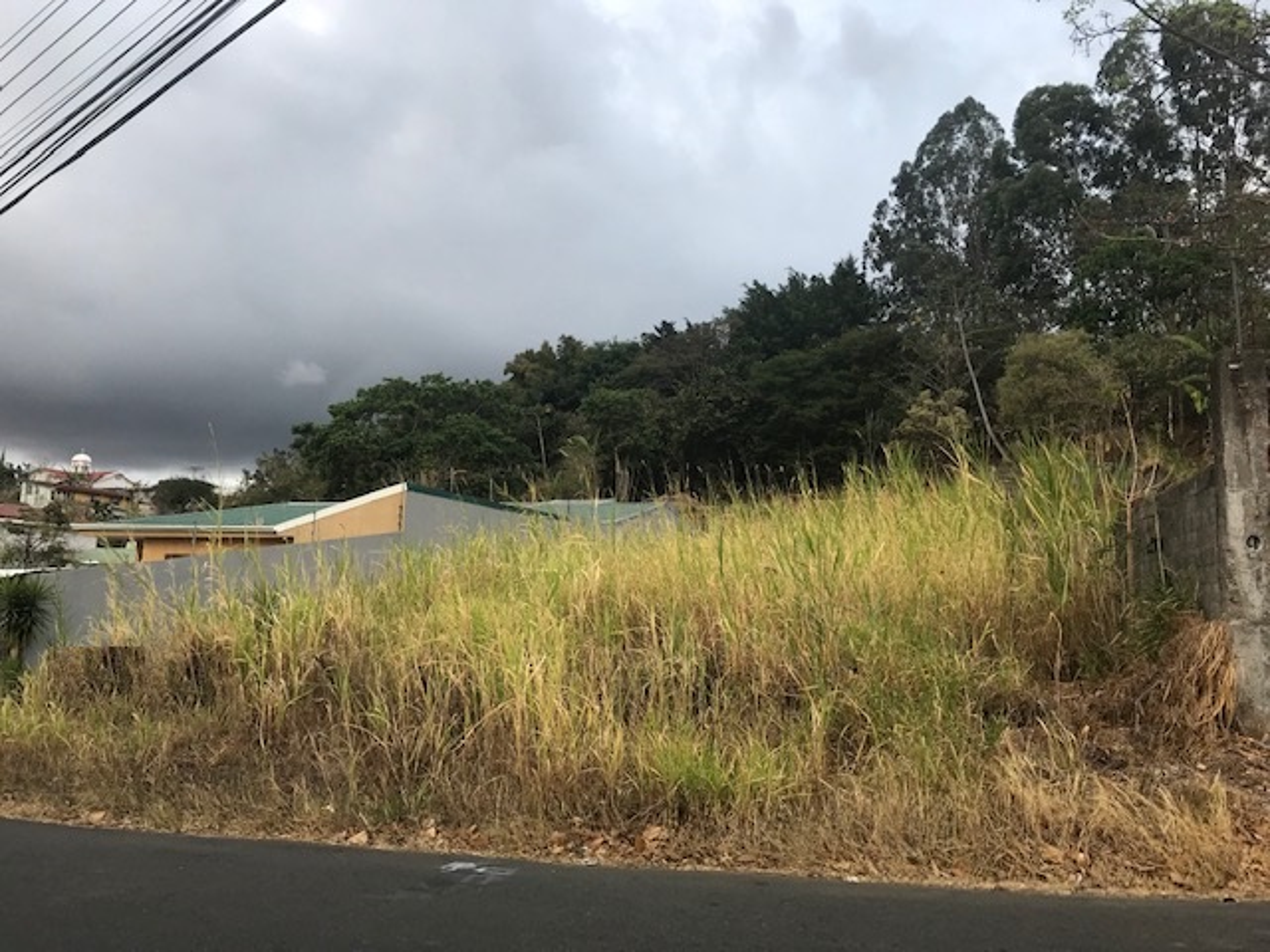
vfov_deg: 49.7
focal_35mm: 28
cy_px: 476
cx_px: 635
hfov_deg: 63.4
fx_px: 1027
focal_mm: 3.99
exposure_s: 1/217
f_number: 1.8
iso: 20
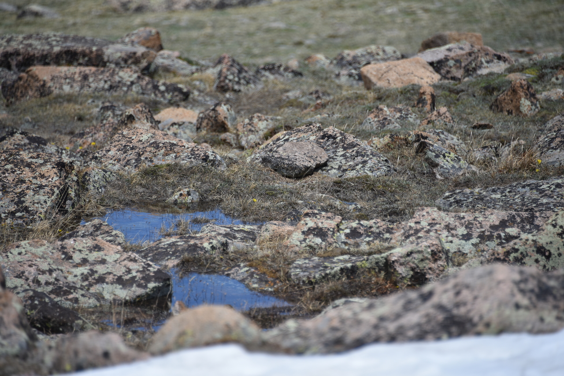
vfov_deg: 5.5
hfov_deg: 8.2
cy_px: 188
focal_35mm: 250
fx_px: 3917
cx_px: 282
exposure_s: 1/500
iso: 125
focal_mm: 250
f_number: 5.6
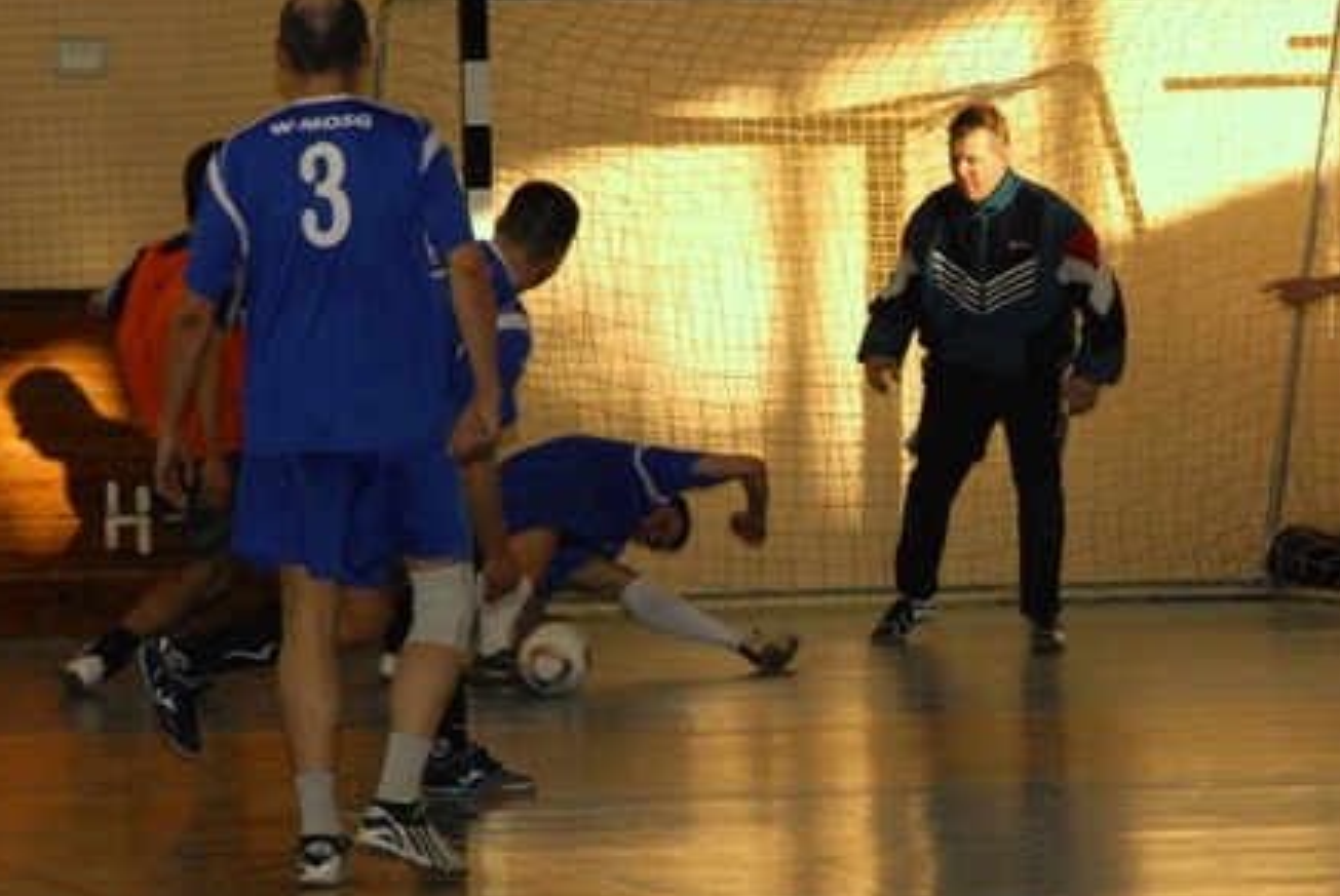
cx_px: 946
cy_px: 406
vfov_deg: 4.6
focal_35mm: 298
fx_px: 11093
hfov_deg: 6.9
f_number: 10
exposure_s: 1/200
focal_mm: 135
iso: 1000
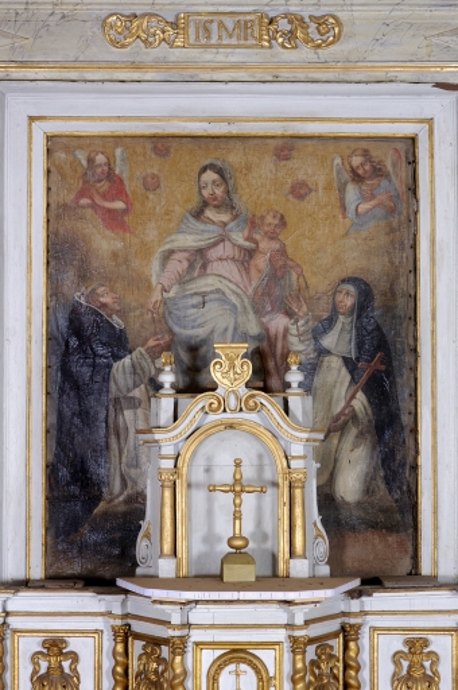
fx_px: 2009
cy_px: 345
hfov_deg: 13.0
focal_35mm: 105
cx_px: 229
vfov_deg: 19.5
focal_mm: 70
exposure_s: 1/30
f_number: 8
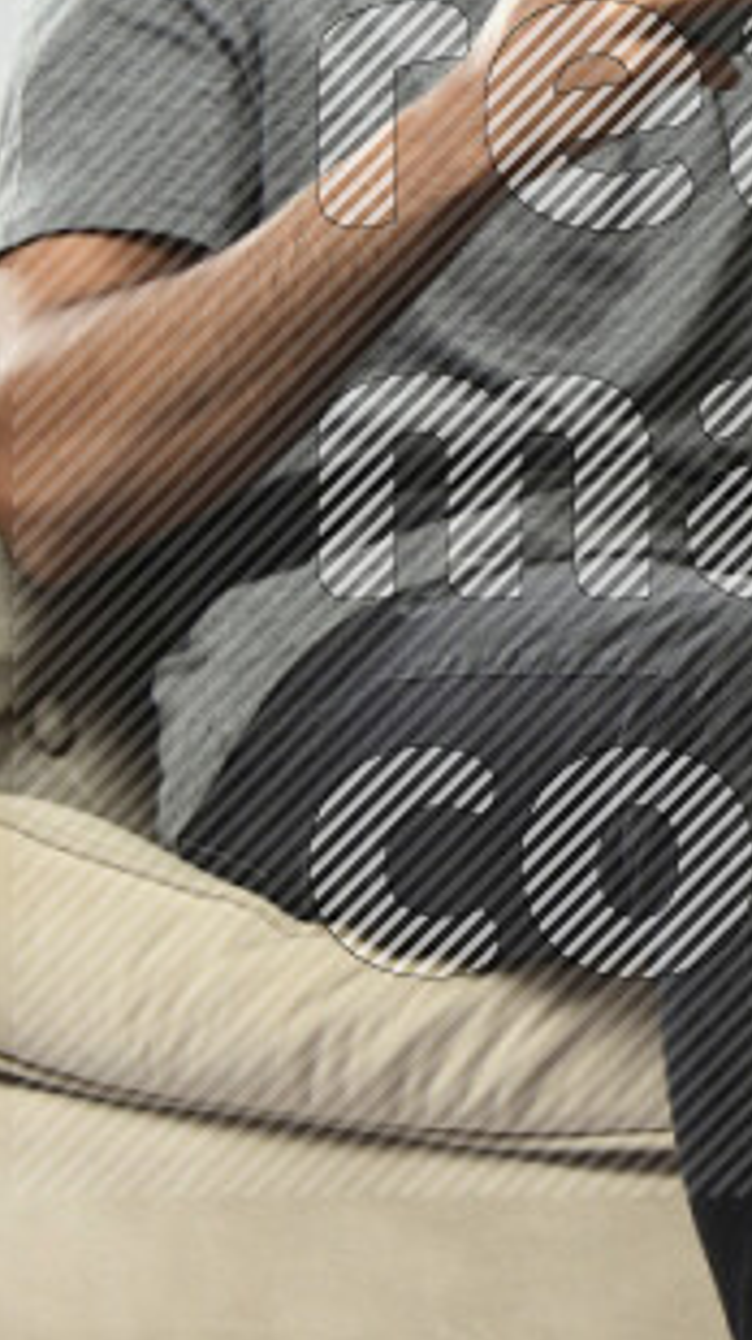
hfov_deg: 8.6
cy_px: 454
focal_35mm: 138
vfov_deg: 15.5
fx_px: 4900
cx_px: 1089
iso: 400
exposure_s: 1/125
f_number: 5.6
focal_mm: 34
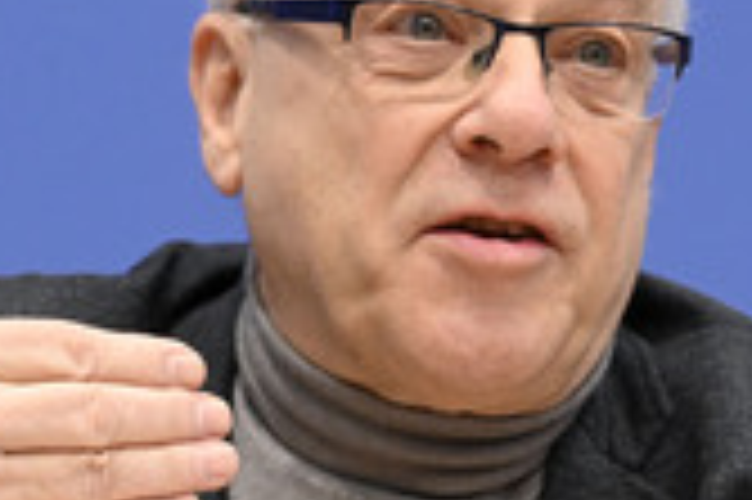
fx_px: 5760
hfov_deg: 7.5
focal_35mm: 276
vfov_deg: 5.0
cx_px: 408
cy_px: 320
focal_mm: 102
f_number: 6.3
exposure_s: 1/400
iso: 5000
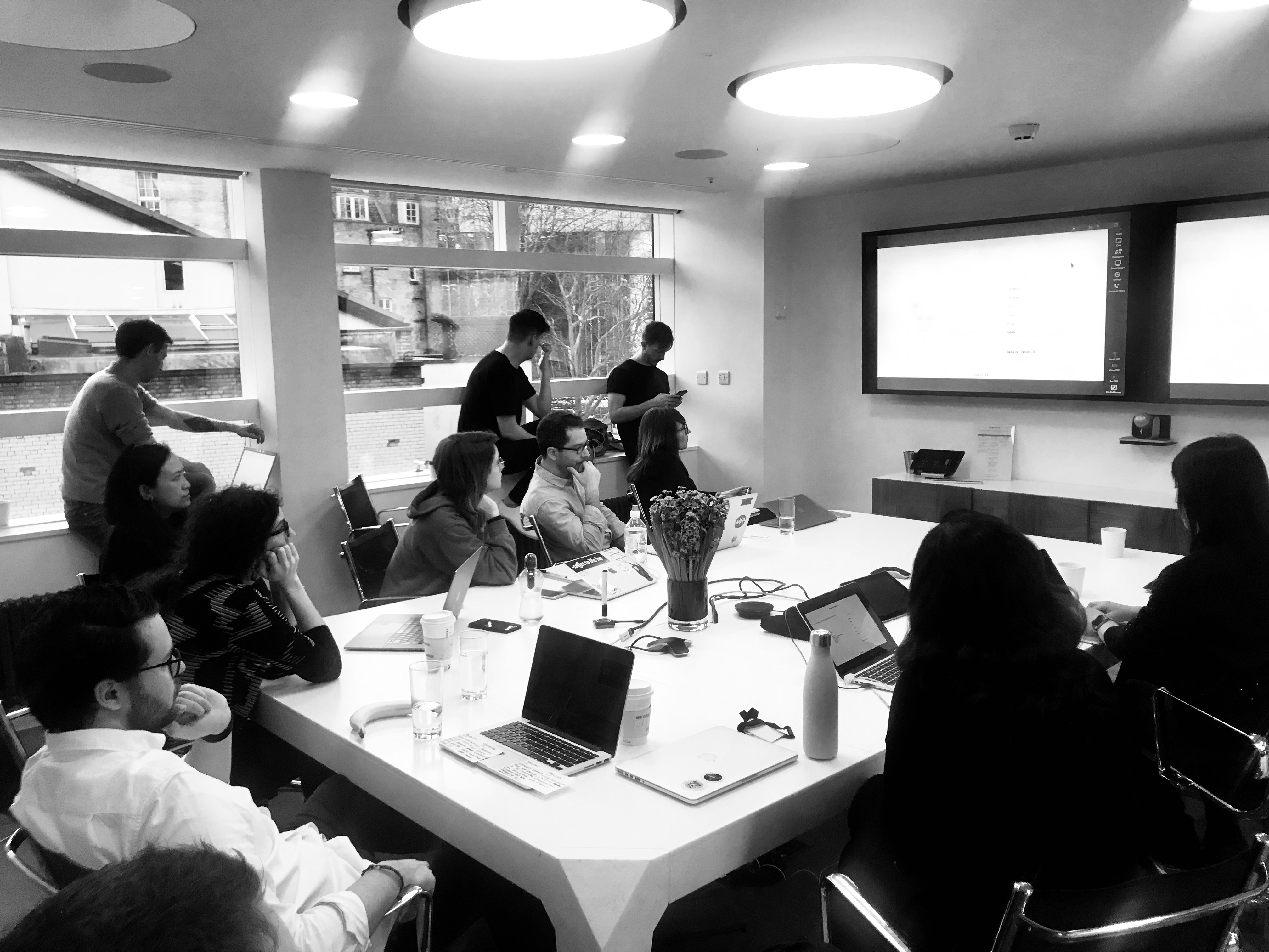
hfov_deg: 63.4
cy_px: 476
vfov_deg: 49.7
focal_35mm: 28
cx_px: 634
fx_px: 1026
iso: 32
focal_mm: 3.99
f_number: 1.8
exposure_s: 1/31
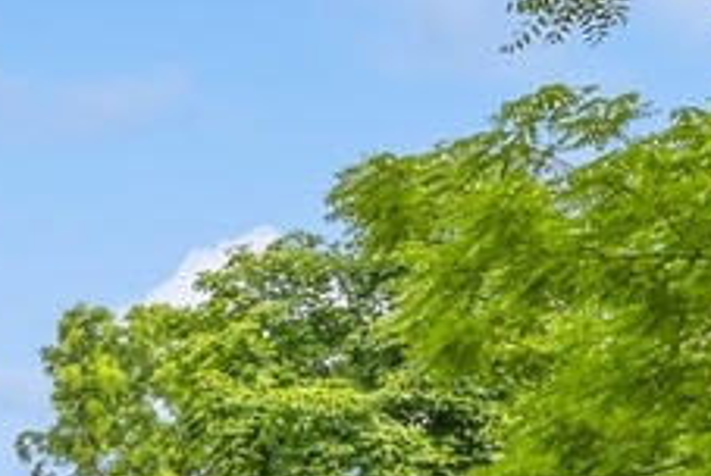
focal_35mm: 121
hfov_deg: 13.9
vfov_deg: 10.9
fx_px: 2393
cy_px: 758
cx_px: -769
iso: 200
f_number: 8
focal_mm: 17
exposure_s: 1/250
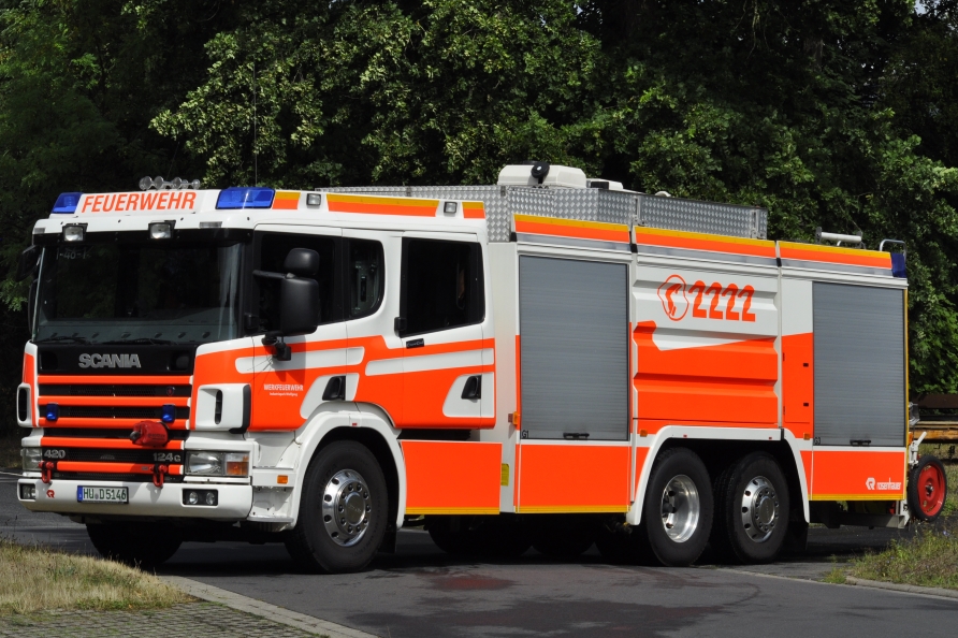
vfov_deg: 12.9
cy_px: 320
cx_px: 479
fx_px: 2820
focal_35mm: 106
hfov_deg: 19.3
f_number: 10
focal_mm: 70
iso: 500
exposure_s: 1/1600
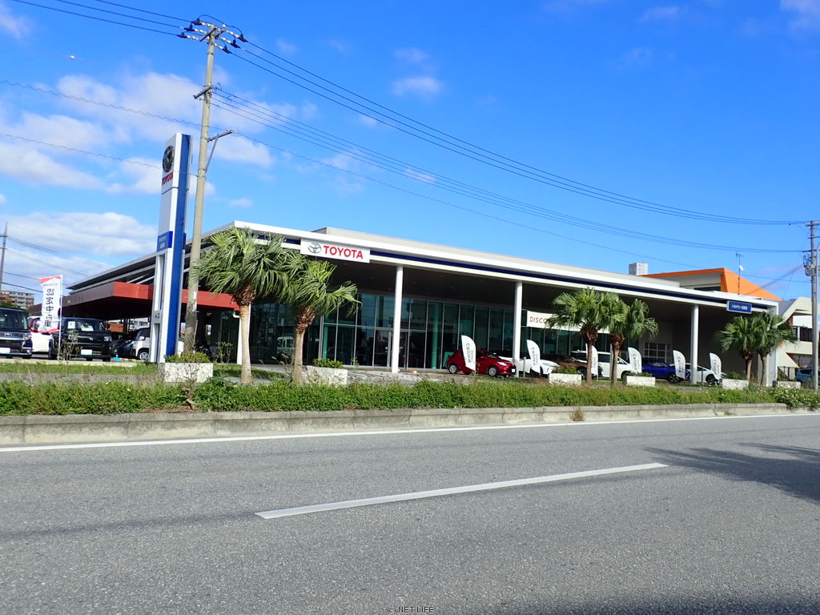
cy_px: 308
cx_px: 410
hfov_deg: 60.0
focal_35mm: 30
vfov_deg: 46.8
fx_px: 711
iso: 100
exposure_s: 1/160
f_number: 9
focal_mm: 5.5
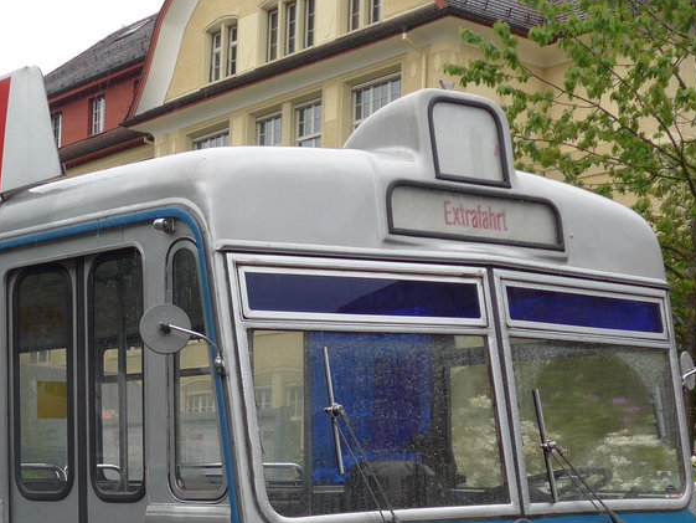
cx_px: 107
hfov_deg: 24.8
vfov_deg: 18.8
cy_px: 488
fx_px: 1549
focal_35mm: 77
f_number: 2.8
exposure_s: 1/250
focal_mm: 7.5
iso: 80
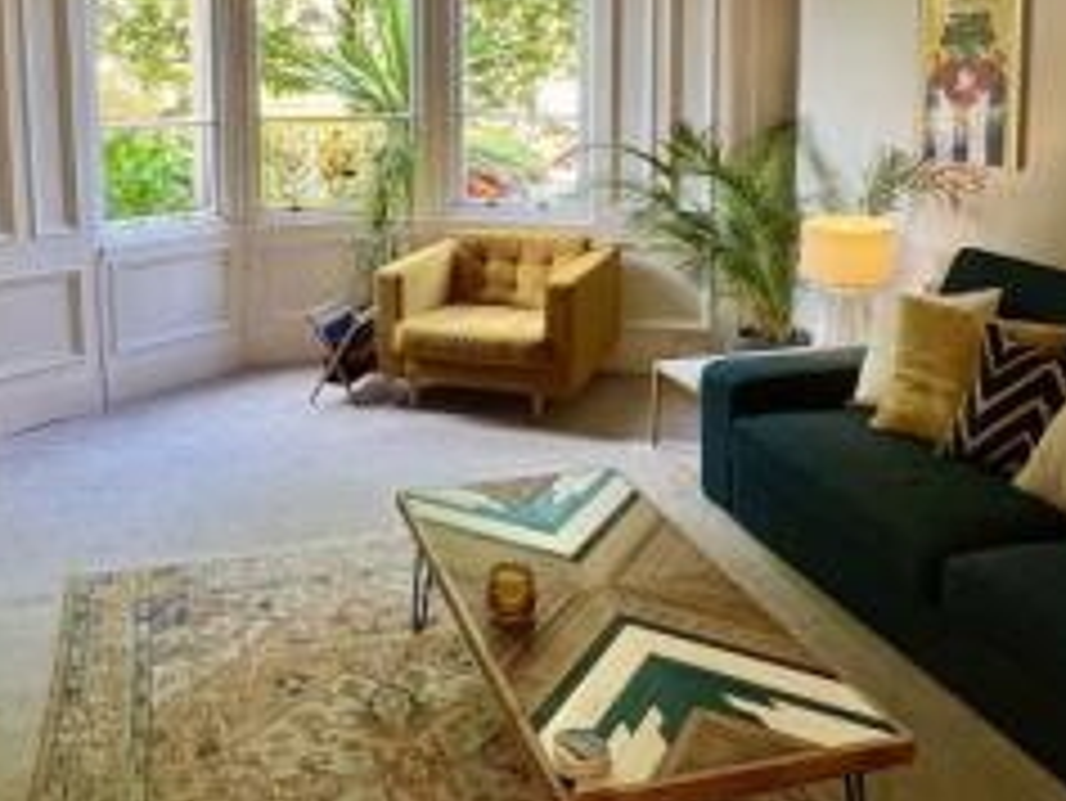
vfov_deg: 42.4
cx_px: 425
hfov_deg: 56.3
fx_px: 986
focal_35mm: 32
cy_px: 173
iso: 200
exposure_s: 1/100
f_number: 1.8
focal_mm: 1.57
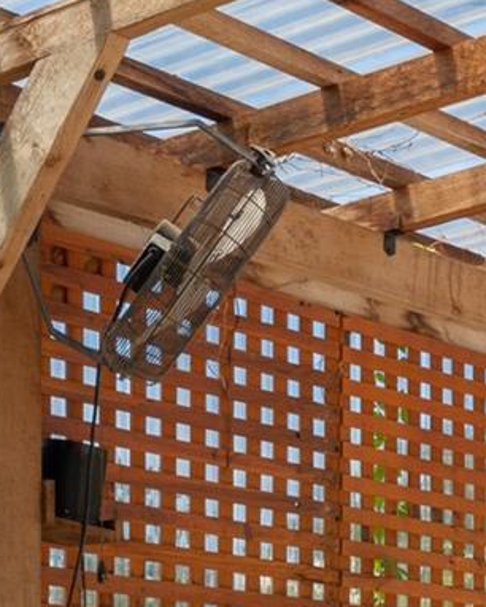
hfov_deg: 13.0
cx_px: 918
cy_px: 780
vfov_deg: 17.1
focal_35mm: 106
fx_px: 1904
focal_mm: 27
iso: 250
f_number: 9
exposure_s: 1/60
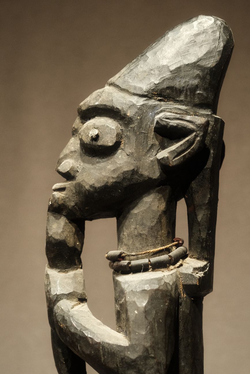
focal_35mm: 90
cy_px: 187
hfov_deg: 15.2
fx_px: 937
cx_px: 125
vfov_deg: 22.6
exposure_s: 1/50
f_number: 5.6
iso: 1600
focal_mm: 60
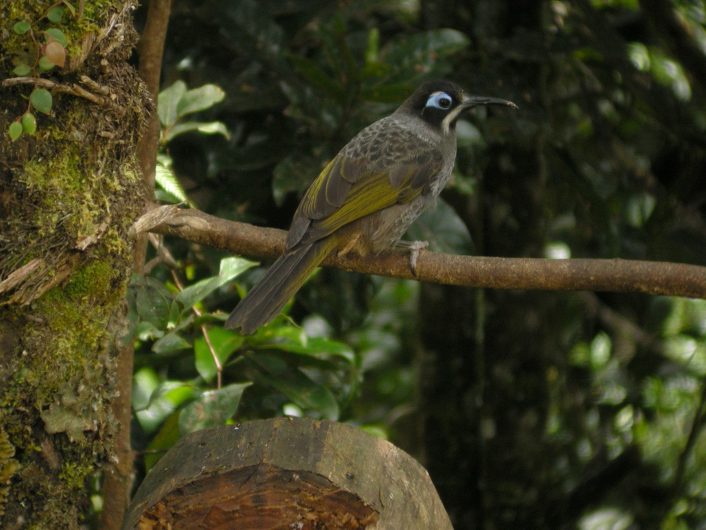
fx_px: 2570
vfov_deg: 11.8
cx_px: 353
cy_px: 265
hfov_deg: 15.6
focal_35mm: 126
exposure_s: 1/125
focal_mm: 26.3
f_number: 5.3
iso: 100
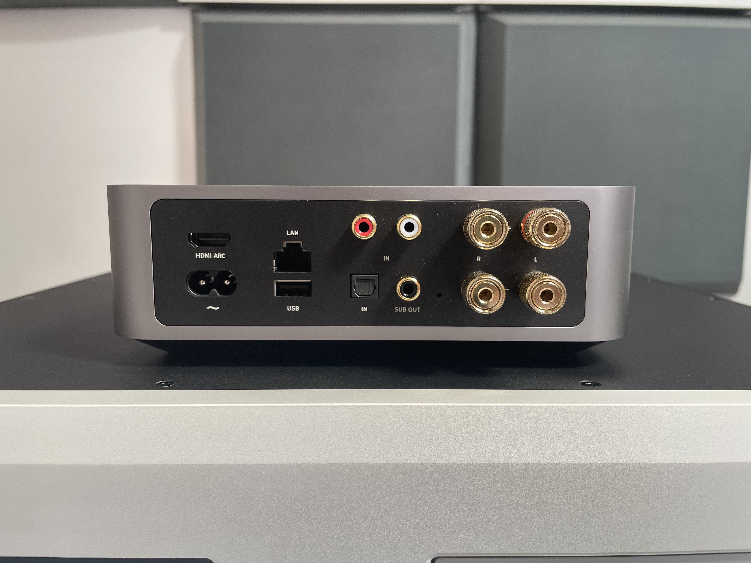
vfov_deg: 53.1
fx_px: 564
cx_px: 376
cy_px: 282
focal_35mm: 26
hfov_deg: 67.3
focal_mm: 4.2
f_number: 1.6
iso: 100
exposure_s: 1/100
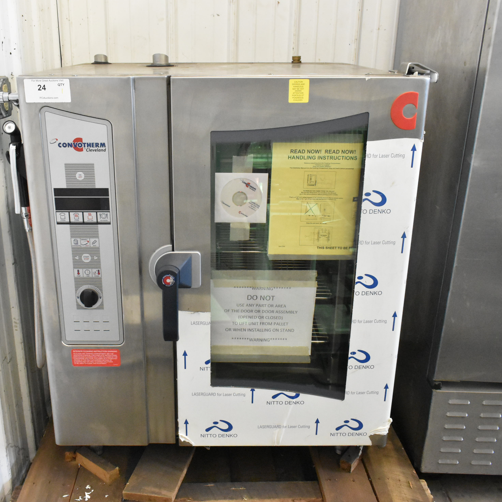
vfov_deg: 47.2
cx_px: 214
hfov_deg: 47.1
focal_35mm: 35
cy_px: 247
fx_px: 574
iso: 6400
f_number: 8
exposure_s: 1/160
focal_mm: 18
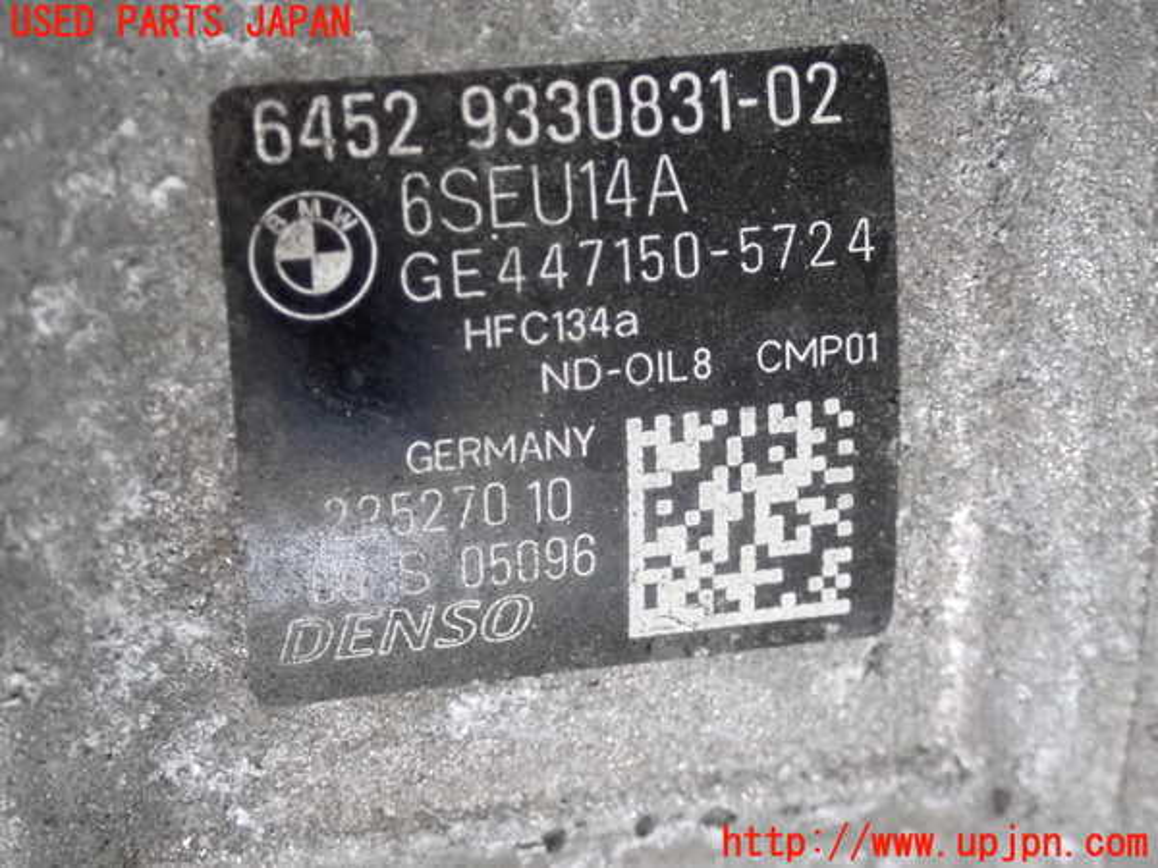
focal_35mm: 77
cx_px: 579
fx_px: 2576
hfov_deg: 25.3
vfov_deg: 19.1
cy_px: 434
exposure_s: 1/320
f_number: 4.1
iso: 1600
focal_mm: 13.65
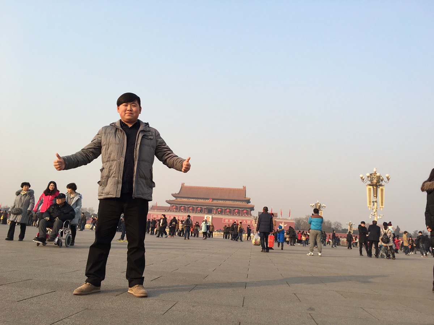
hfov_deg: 61.7
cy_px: 162
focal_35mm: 29
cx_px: 217
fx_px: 364
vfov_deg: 48.2
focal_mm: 4.15
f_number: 2.2
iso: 25
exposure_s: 1/864
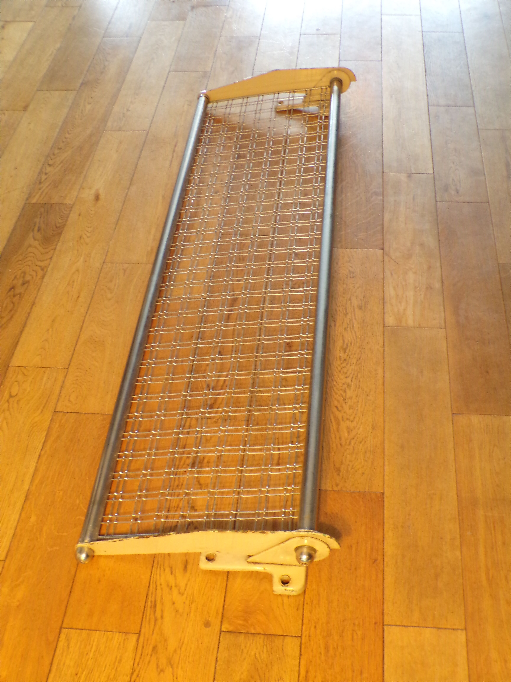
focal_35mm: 37
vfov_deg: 50.1
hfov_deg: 38.7
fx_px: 728
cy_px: 341
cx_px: 256
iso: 400
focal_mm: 6.6
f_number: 3.3
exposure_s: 1/7
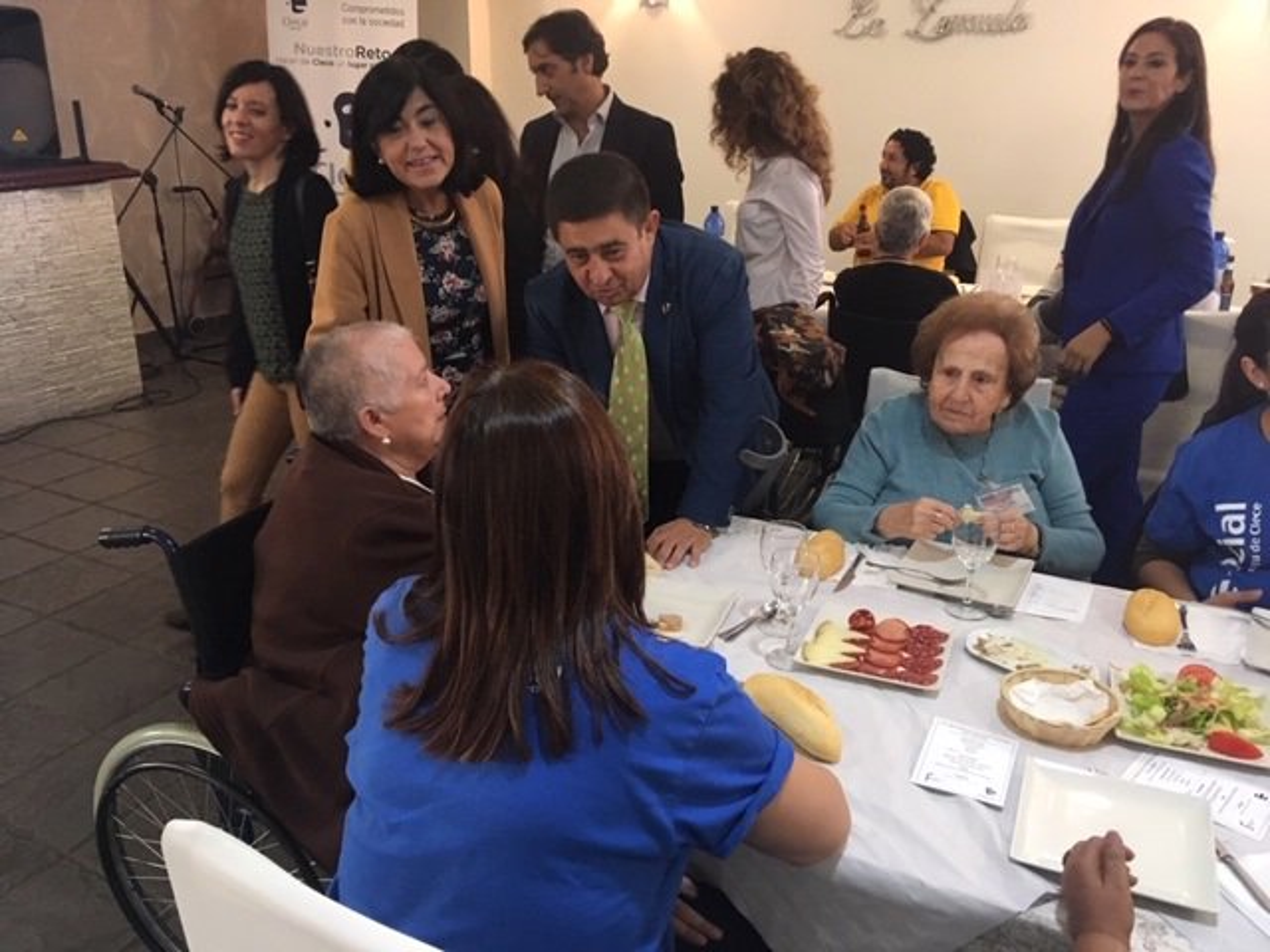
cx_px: 635
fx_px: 1064
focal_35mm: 29
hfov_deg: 61.7
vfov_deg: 48.2
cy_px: 476
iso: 200
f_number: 2.2
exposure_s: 1/25
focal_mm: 4.15
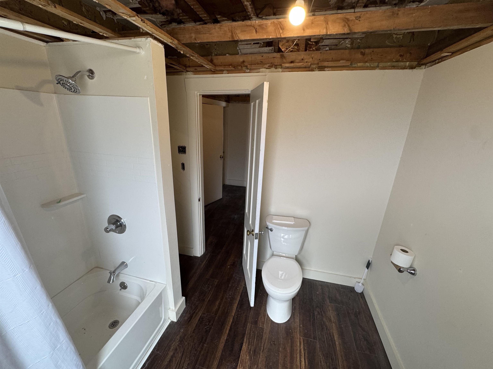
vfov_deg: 85.7
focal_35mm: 14
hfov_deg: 102.1
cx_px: 246
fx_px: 199
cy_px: 184
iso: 160
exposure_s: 1/120
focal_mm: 2.22
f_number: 2.2
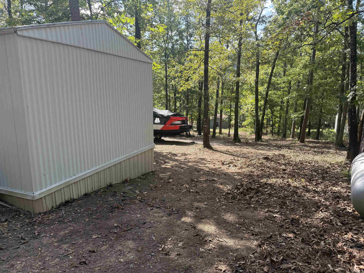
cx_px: 182
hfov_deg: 71.6
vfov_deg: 56.8
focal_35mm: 24
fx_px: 252
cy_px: 136
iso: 80
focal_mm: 6.76
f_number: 1.78
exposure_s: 1/521
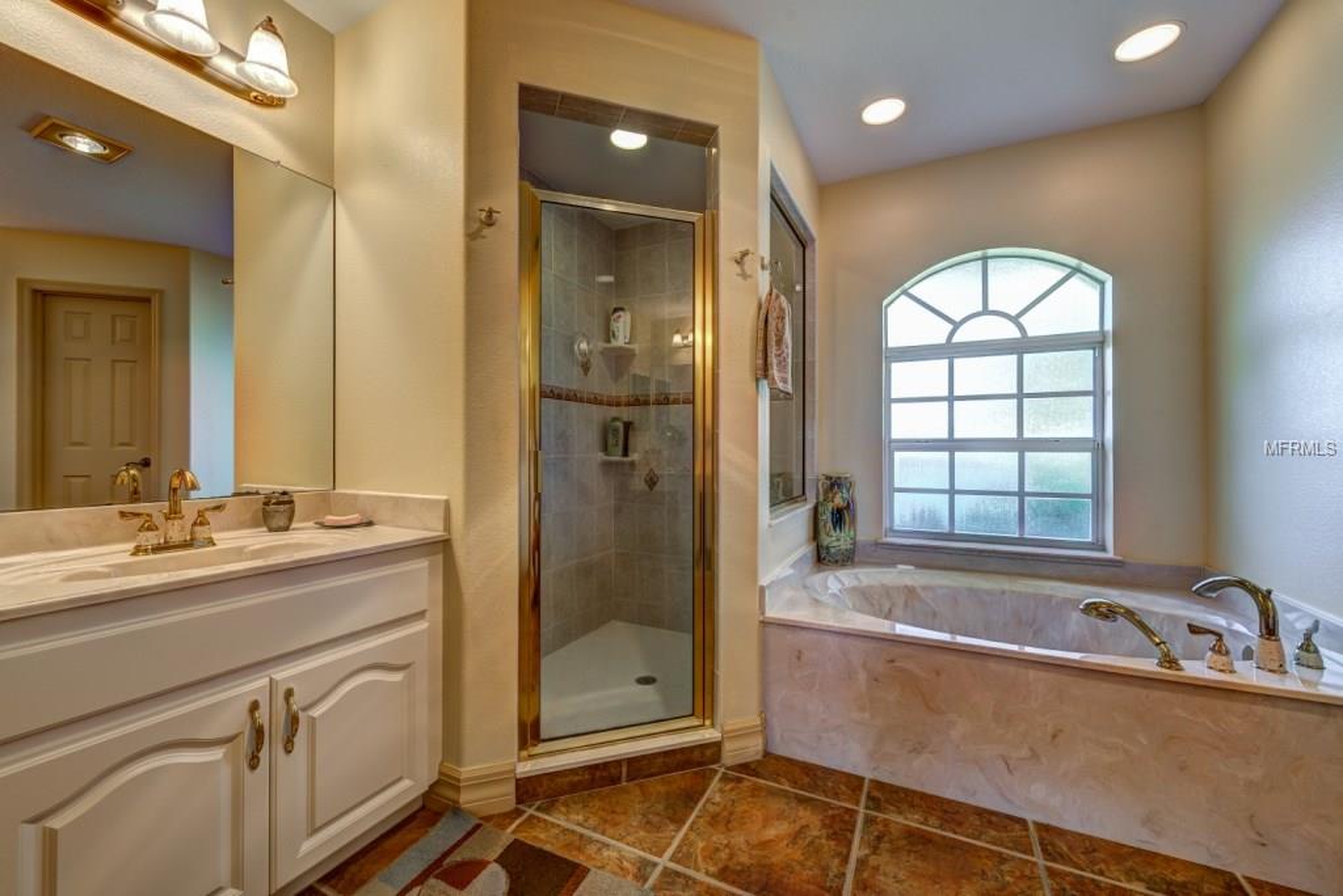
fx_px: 523
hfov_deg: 104.2
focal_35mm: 14
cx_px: 672
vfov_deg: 81.3
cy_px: 448
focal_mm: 14
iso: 100
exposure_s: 1/8
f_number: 8
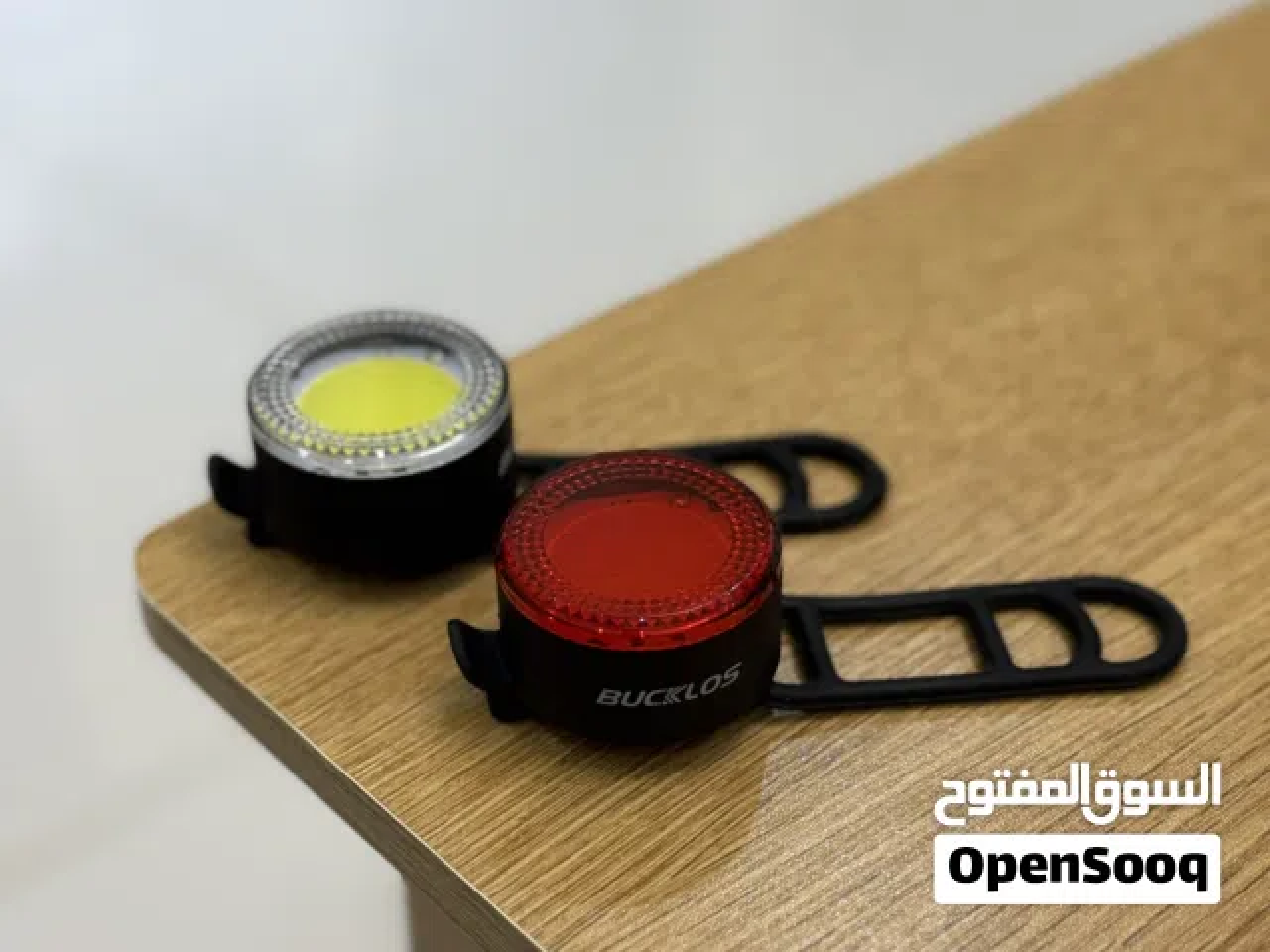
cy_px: 476
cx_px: 635
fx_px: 1761
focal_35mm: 48
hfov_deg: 39.7
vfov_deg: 30.3
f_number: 1.78
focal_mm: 6.76
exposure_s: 1/100
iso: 125
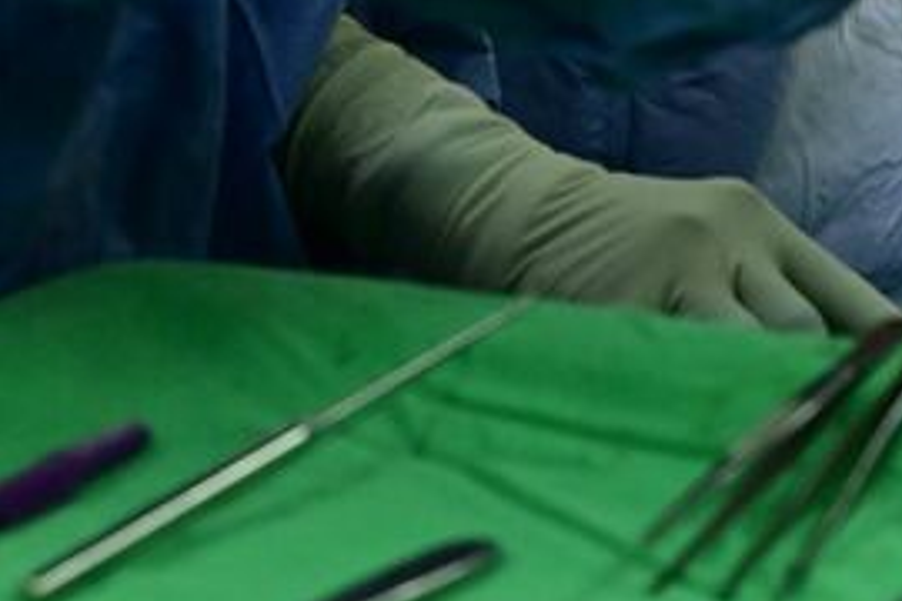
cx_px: 1276
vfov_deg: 6.2
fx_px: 5462
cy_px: -529
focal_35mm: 218
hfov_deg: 9.2
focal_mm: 46
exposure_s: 1/1000
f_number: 4
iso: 2500
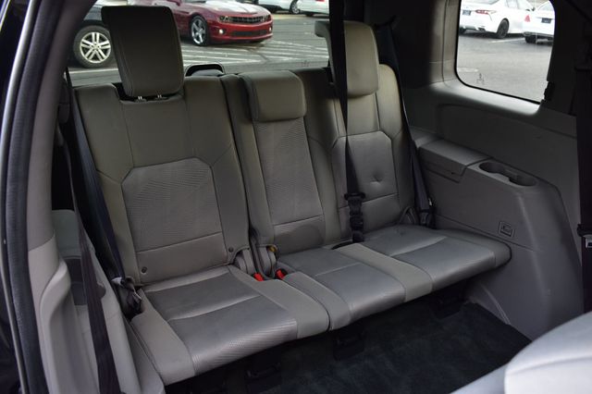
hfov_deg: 57.2
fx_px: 542
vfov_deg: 39.9
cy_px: 197
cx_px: 296
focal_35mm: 33
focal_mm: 22
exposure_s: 1/15
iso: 400
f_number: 6.3
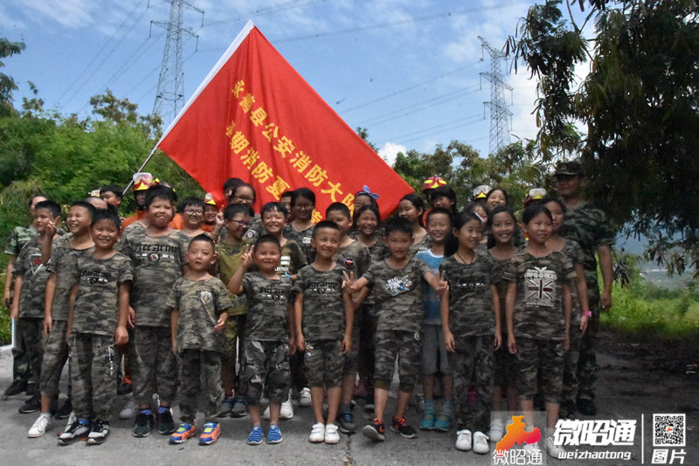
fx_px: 524
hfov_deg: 67.4
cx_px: 350
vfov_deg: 47.9
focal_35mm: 27
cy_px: 233
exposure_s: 1/5000
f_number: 22
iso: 25600
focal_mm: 18
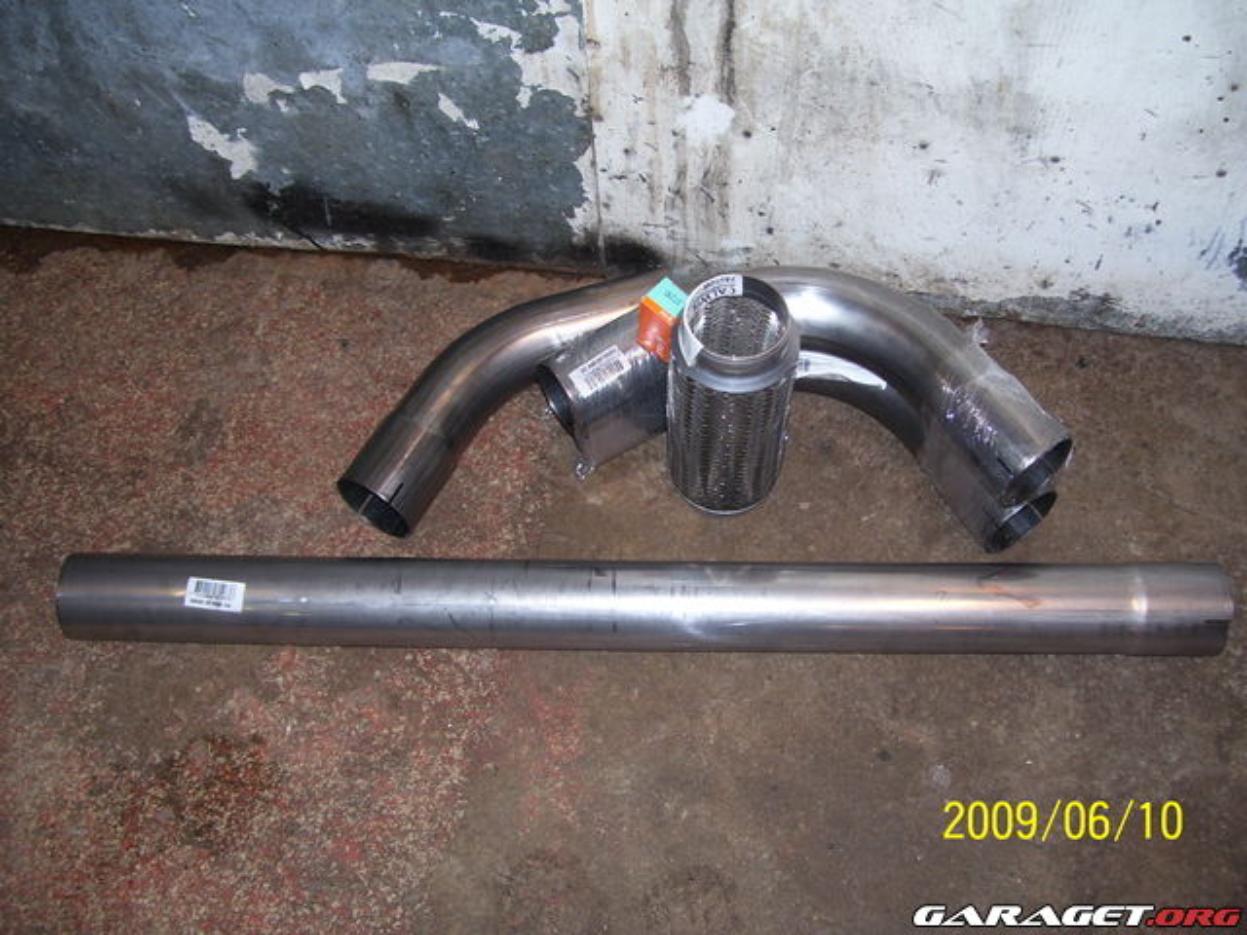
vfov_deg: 38.7
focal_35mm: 37
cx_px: 624
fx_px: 1333
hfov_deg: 50.1
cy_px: 468
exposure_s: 1/60
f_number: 2.7
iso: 80
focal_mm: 6
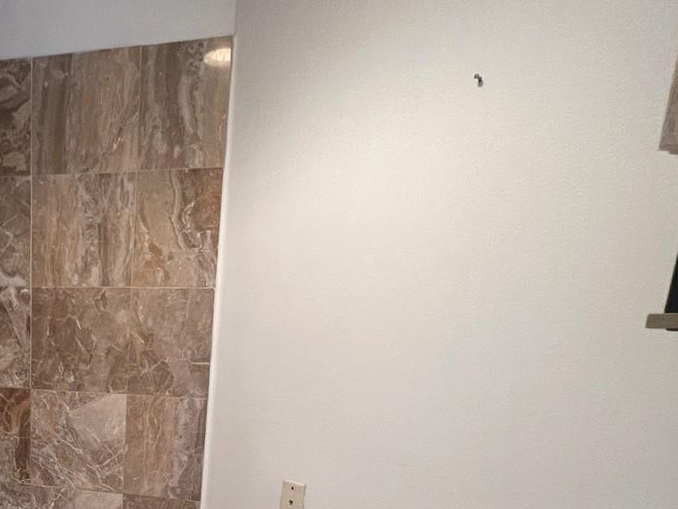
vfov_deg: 43.8
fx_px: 568
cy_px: 462
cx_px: 78
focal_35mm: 29
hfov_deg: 54.4
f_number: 1.8
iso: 125
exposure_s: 1/60
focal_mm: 1.57
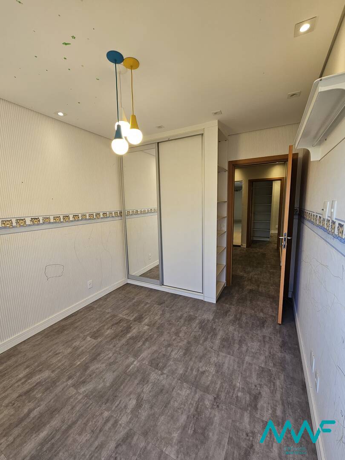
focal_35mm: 13
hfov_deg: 89.9
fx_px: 173
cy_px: 230
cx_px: 172
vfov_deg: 106.2
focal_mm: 2.2
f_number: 2.2
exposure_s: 1/60
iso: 50
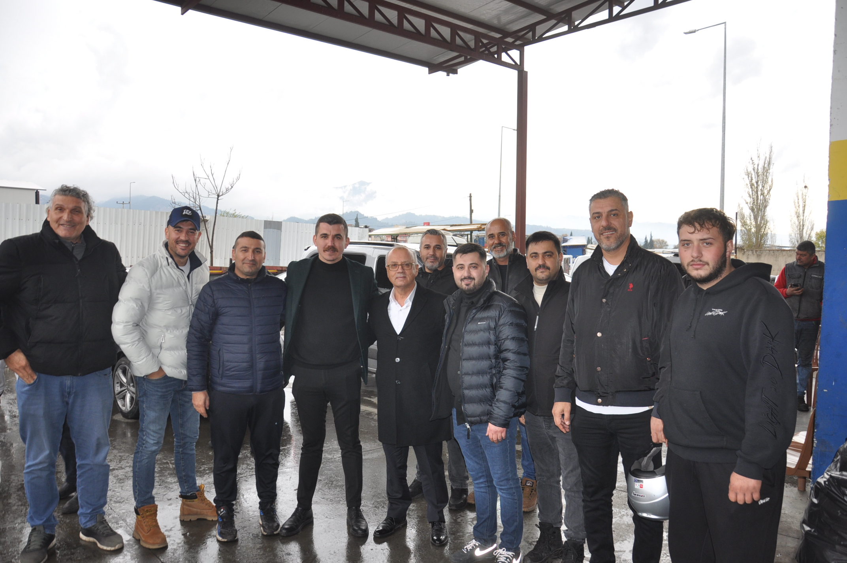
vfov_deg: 47.8
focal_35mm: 27
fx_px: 634
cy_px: 282
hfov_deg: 67.4
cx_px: 424
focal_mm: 18
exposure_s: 1/200
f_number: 3.5
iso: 250
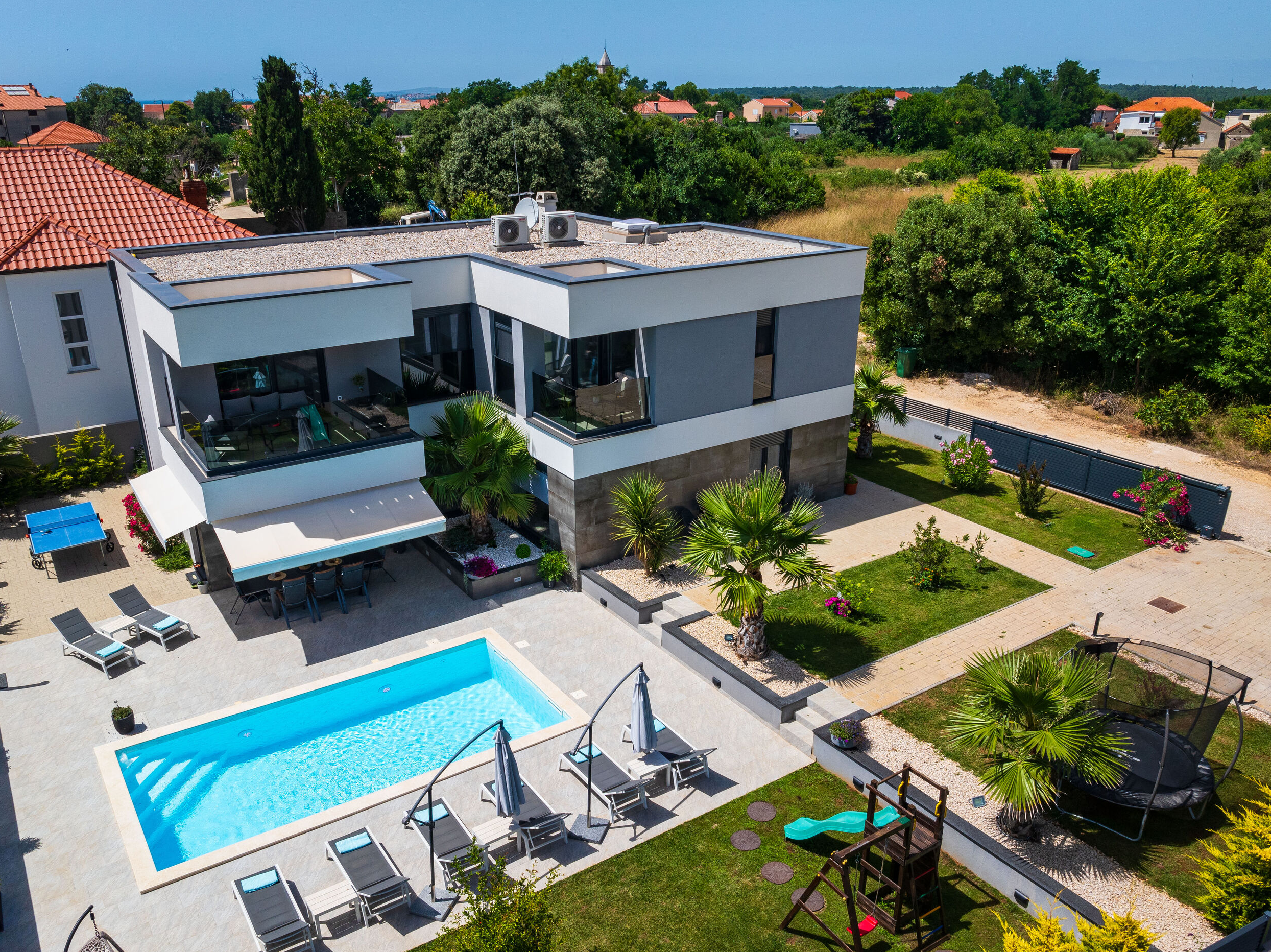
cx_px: 619
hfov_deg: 65.3
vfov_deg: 51.2
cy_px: 529
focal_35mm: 27
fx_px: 991
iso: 100
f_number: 8
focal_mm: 12.29
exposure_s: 1/200
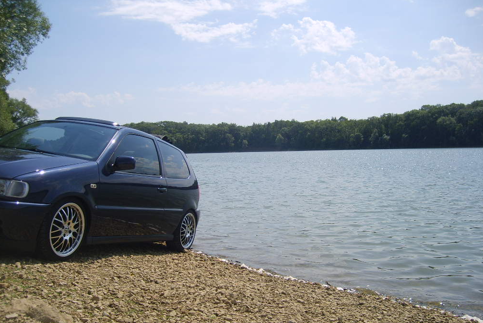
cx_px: 243
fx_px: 497
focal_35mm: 37
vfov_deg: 35.9
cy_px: 181
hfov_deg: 51.9
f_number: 7.1
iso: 50
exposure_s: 1/350
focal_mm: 5.8
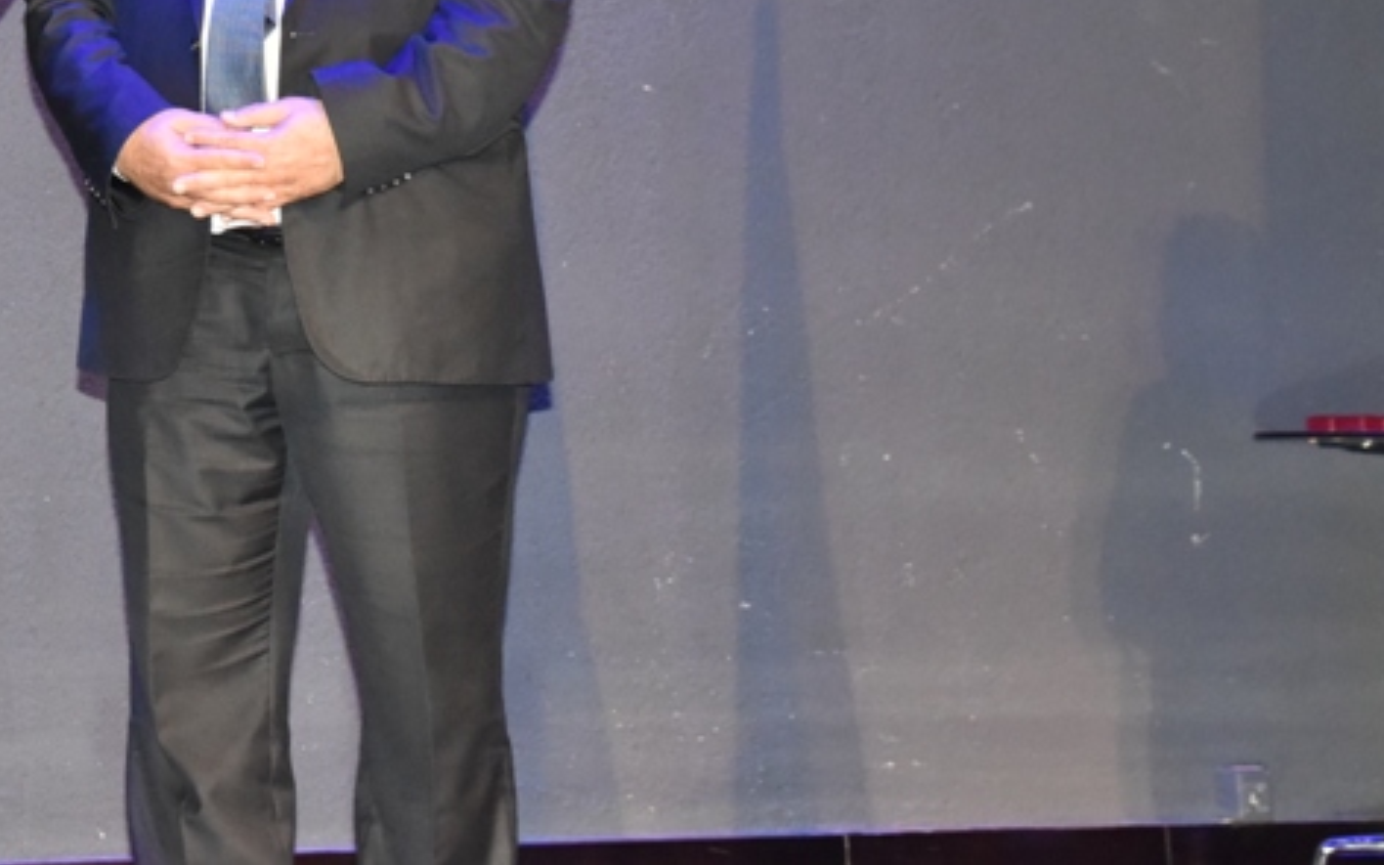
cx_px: -12
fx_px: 4338
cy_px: -133
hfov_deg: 17.7
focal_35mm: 115
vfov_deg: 11.2
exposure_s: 1/100
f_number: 7.1
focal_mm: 52
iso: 3200
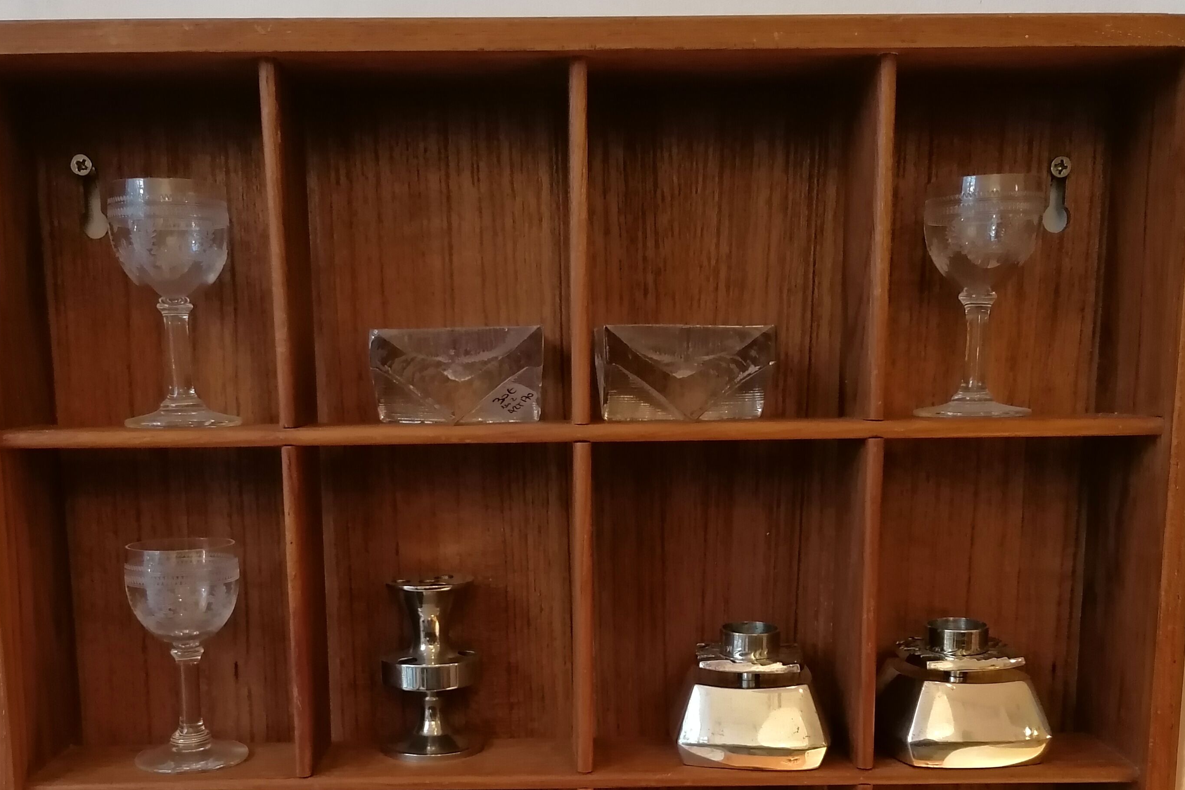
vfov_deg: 31.9
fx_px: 1349
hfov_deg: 47.4
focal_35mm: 41
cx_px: 568
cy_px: 605
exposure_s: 1/120
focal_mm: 4.75
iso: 500
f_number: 1.8
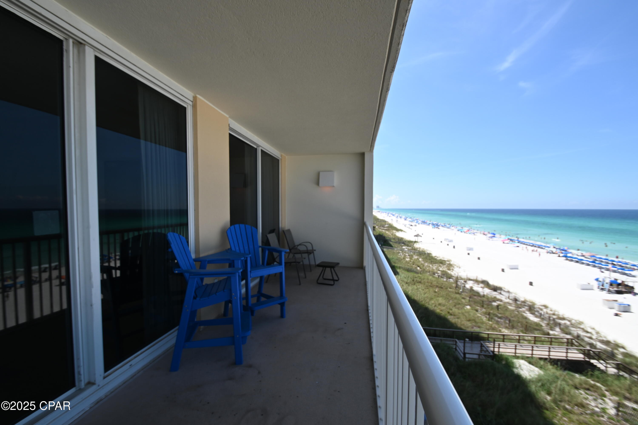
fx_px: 266
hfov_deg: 100.4
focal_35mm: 15
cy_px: 212
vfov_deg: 77.3
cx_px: 319
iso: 100
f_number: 7.1
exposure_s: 1/400
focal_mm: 10
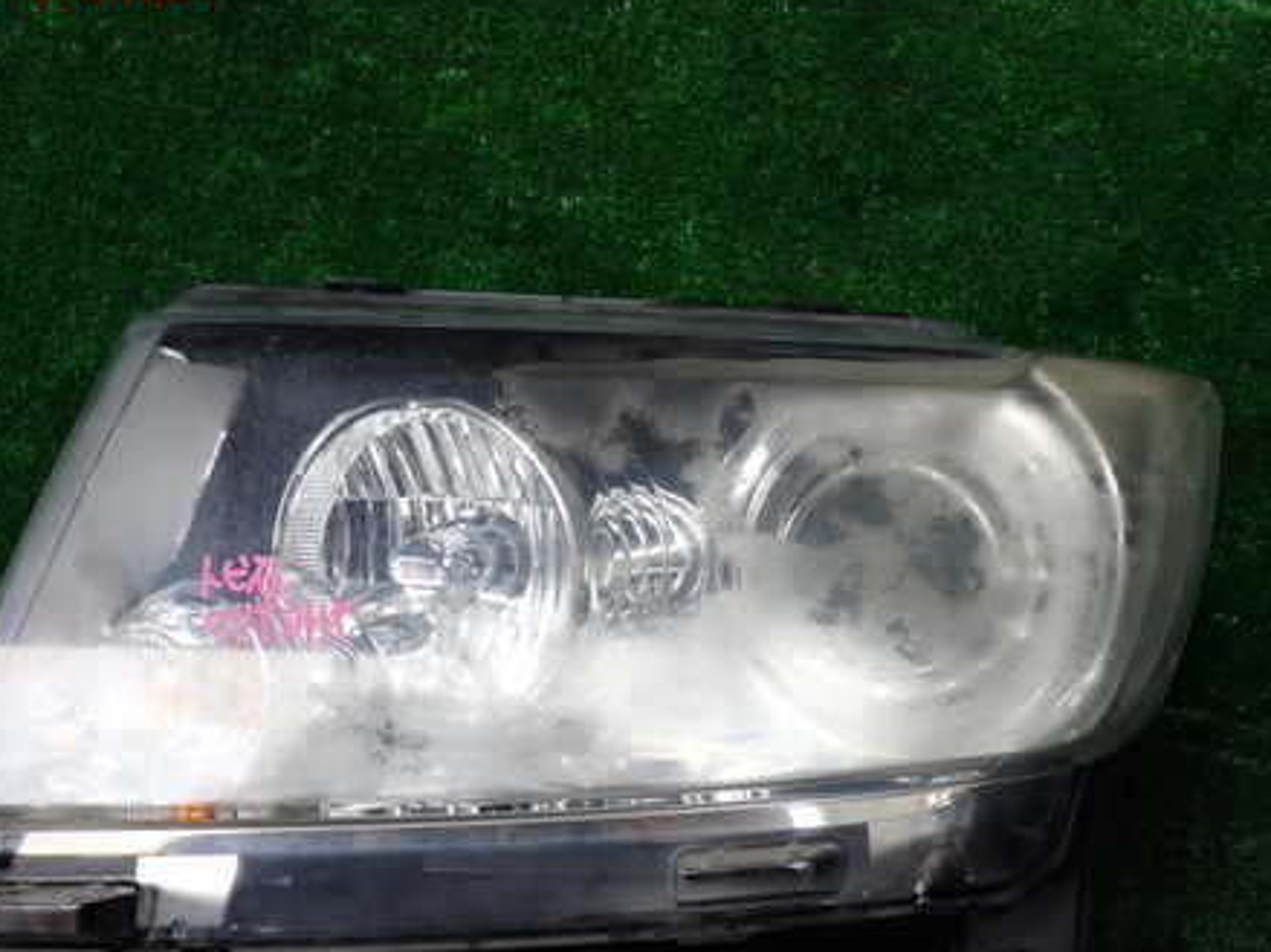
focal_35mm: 41
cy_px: 593
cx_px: 527
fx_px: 1505
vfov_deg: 34.9
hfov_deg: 45.6
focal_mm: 5.4
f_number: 2.3
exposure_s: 1/100
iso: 100
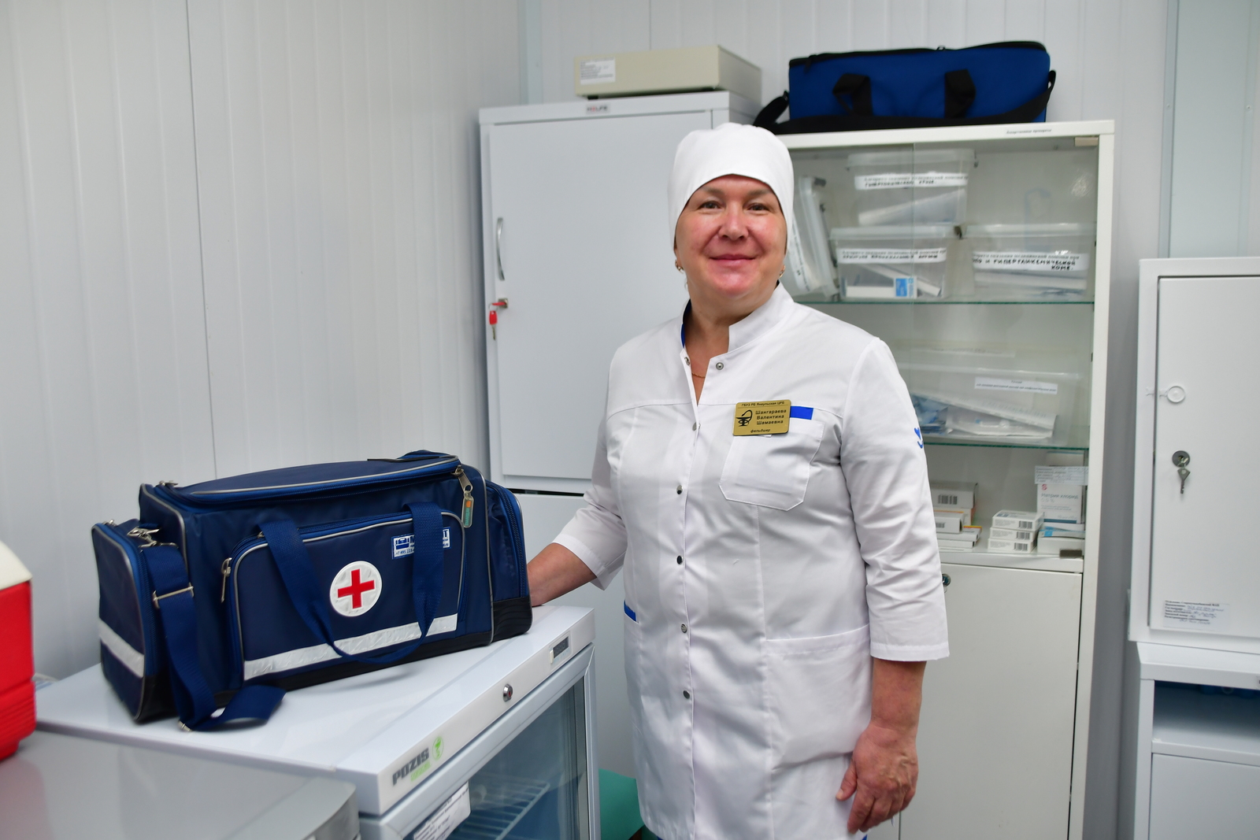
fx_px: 1155
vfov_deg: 40.0
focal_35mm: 33
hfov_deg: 57.2
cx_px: 630
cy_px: 420
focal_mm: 22
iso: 400
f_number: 3.8
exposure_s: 1/200
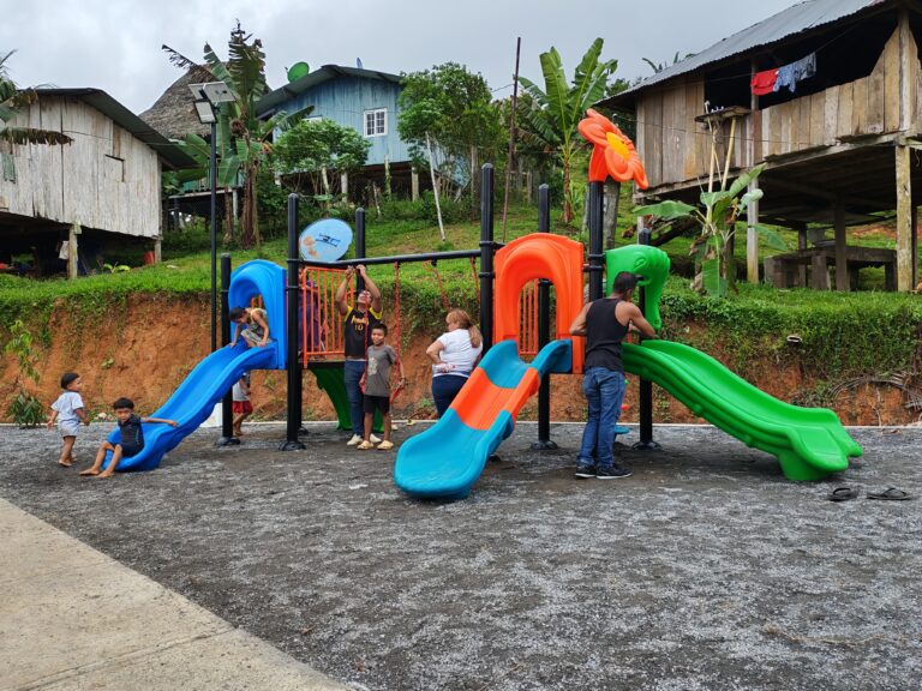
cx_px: 461
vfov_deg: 44.2
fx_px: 852
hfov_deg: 56.8
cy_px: 346
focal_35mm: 32
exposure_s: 1/290
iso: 50
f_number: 1.9
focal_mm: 6.12
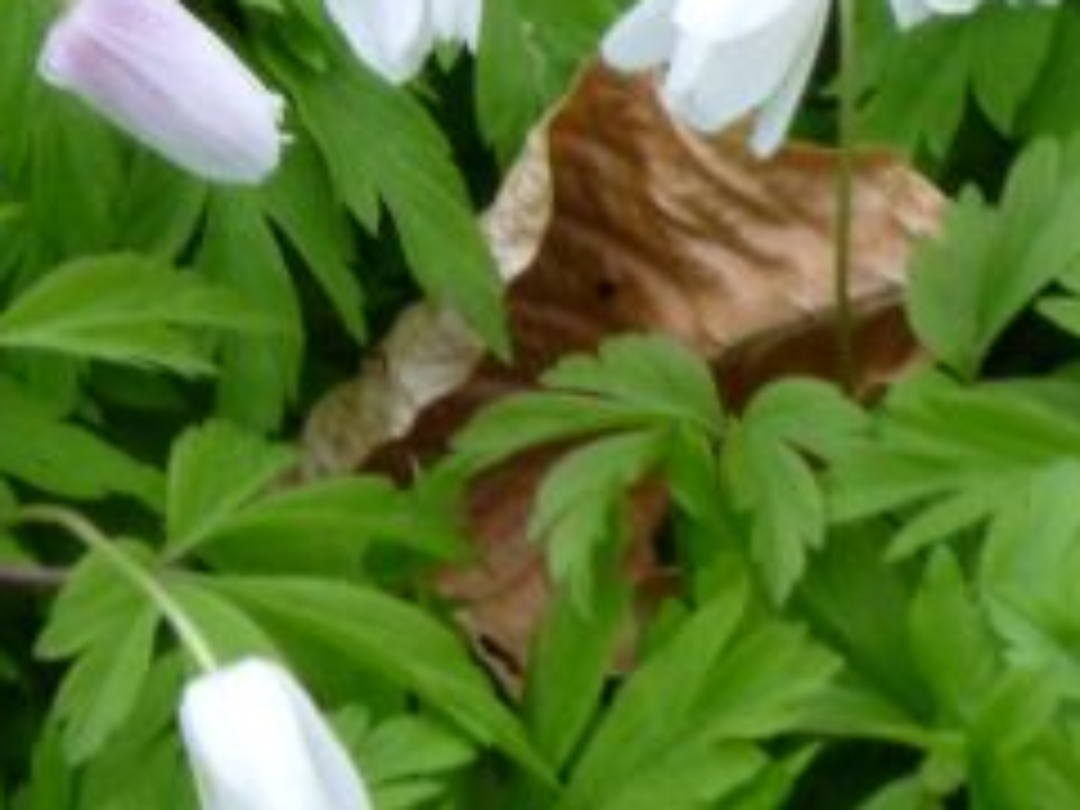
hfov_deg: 1.5
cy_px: 18
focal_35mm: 1359
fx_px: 42400
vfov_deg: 1.1
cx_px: 328
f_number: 6.4
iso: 400
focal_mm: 86
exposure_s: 1/30
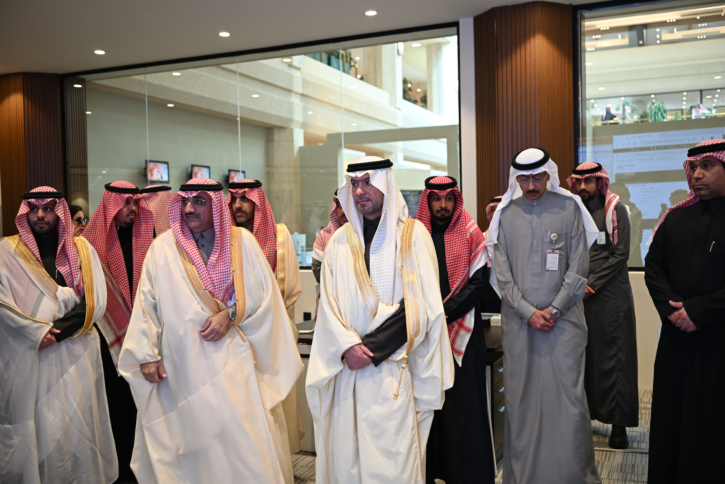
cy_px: 242
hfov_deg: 54.4
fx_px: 705
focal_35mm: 35
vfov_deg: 37.9
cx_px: 362
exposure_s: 1/125
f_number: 2.8
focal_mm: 35
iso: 640
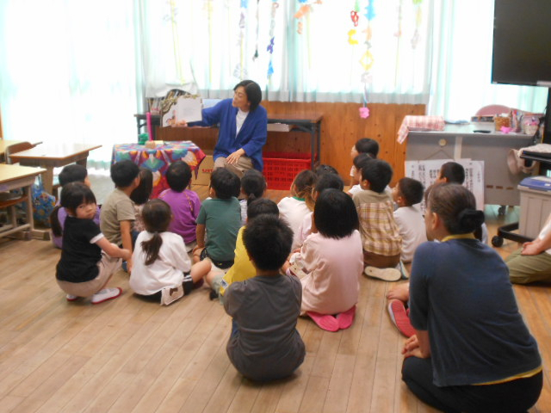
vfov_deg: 36.8
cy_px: 206
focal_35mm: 39
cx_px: 276
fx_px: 621
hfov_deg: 47.9
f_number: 3.9
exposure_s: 1/30
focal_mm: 6.7
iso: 320
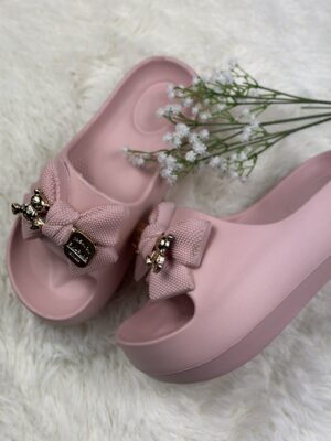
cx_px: 166
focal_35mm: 48
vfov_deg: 39.7
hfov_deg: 30.3
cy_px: 220
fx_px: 612
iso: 80
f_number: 1.78
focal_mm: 6.86
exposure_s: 1/1751
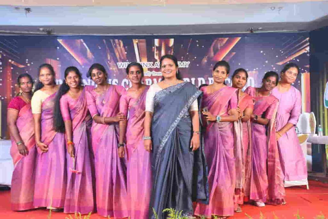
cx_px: 164
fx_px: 410
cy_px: 110
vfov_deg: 29.9
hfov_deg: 43.6
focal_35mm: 45
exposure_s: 1/160
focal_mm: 30
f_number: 6.3
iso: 500
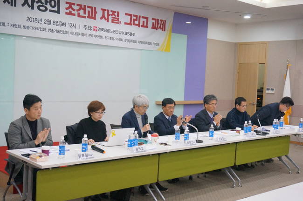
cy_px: 101
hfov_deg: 43.2
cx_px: 147
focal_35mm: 46
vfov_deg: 29.5
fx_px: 383
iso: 3200
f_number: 4.5
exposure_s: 1/160
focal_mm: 29
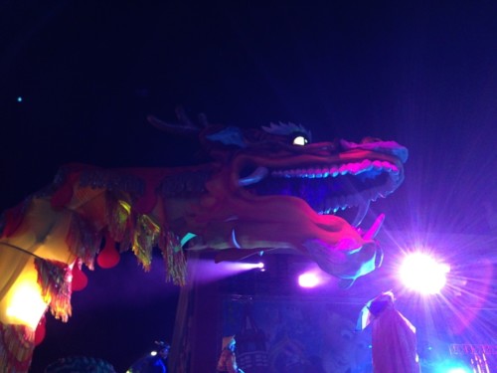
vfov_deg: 42.9
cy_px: 186
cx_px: 248
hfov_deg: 55.4
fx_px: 474
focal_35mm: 33
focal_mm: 4.13
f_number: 2.4
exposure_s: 1/40
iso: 200
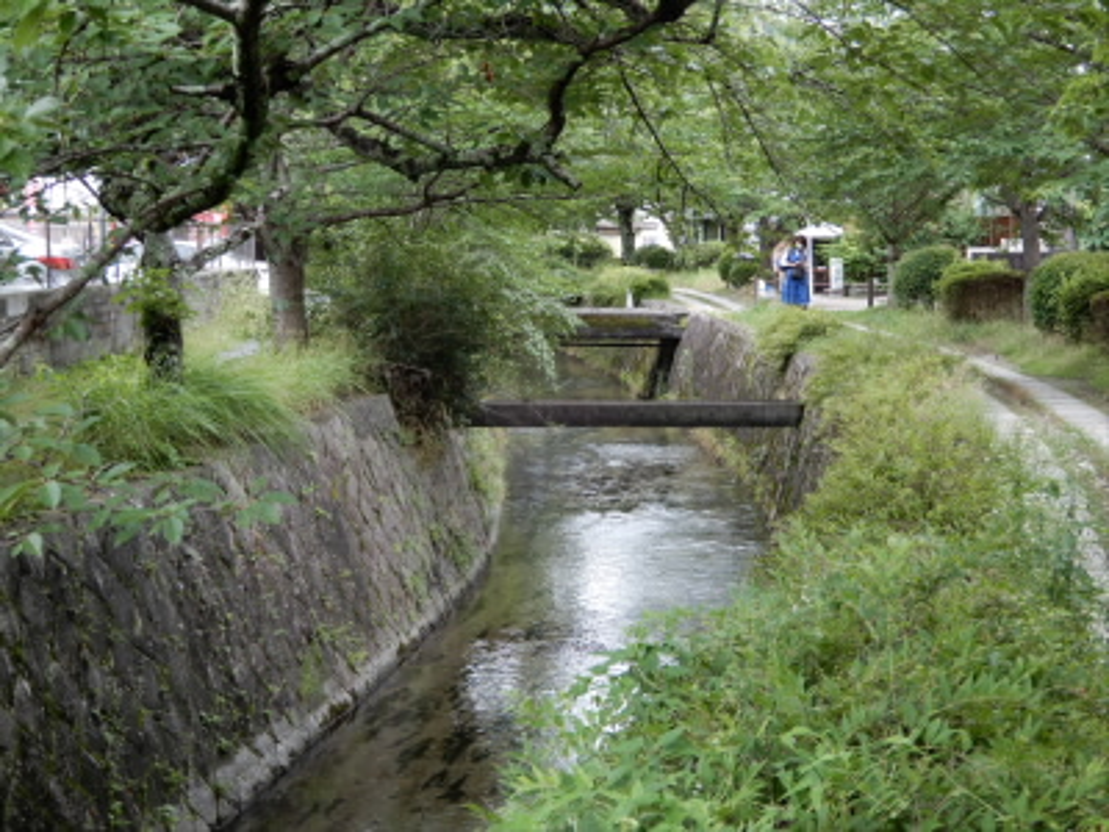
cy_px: 416
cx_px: 554
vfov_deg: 22.6
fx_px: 2082
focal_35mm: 65
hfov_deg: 29.8
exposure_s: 1/60
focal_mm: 11.6
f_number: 4.5
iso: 80
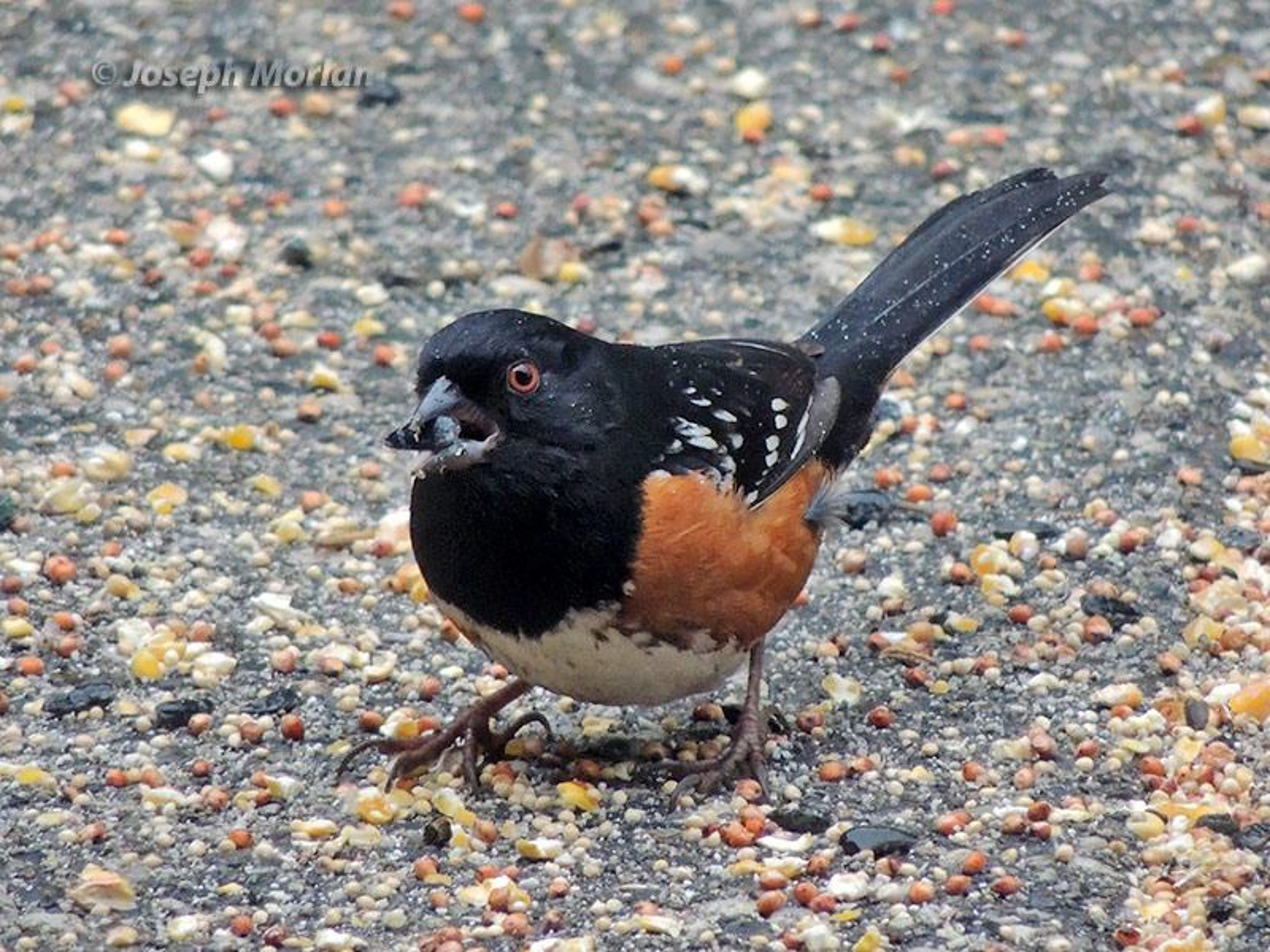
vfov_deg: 1.5
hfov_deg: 2.0
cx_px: 635
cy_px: 476
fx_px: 36688
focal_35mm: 1000
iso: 800
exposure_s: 1/160
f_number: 5.9
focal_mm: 180
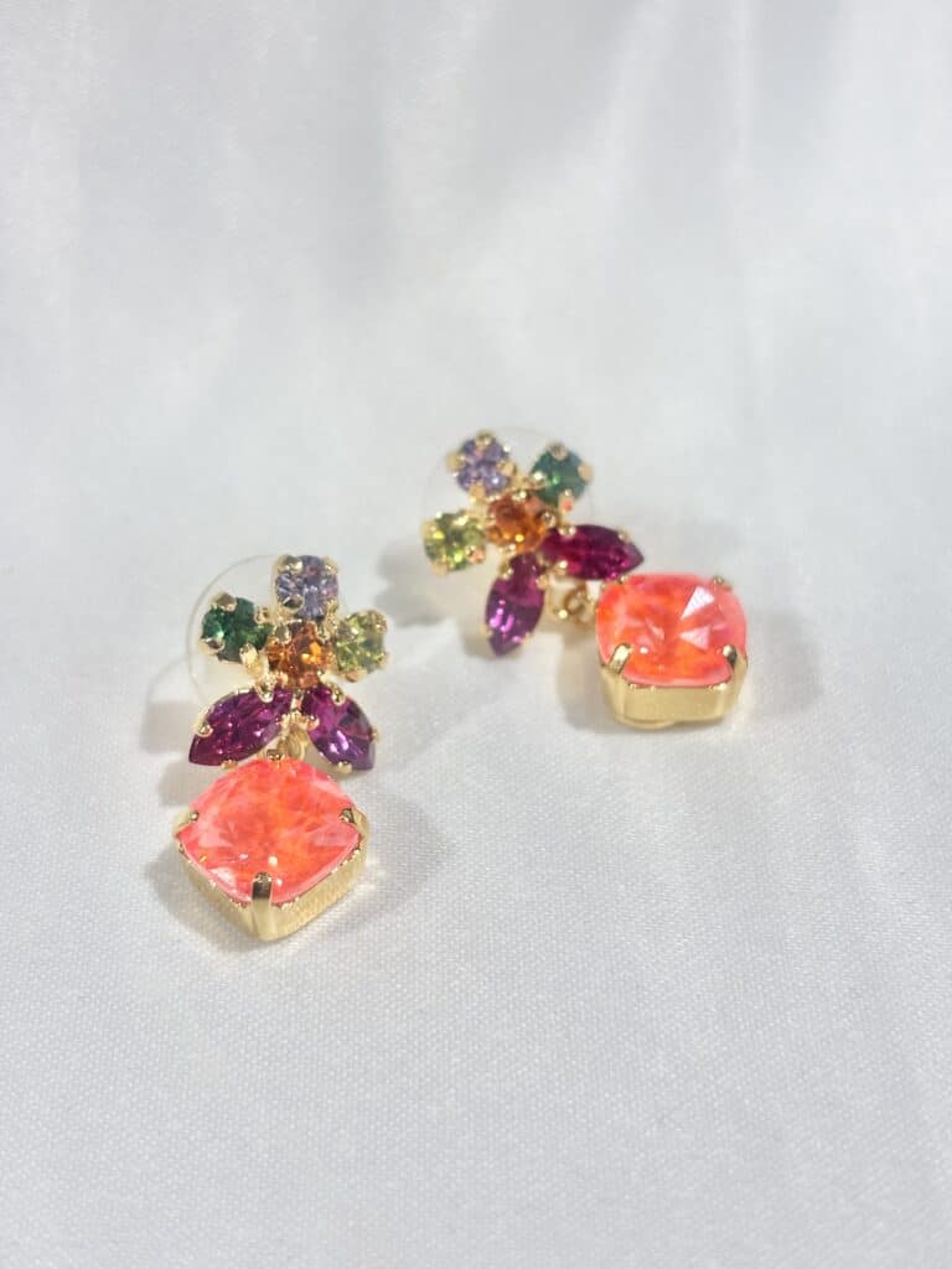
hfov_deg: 28.0
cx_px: 476
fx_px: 1907
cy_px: 634
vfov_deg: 36.8
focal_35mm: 52
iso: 32
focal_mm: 5.96
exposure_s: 1/237
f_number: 1.6
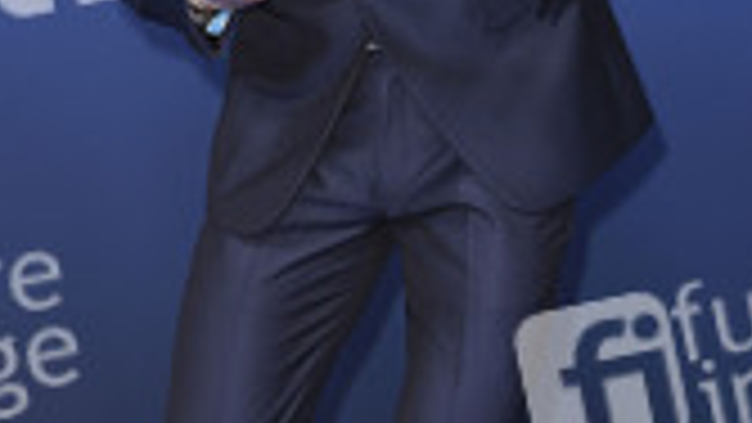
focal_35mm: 140
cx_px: 338
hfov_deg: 15.3
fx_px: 2792
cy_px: 135
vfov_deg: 8.7
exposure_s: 1/320
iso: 800
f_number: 4
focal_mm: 56
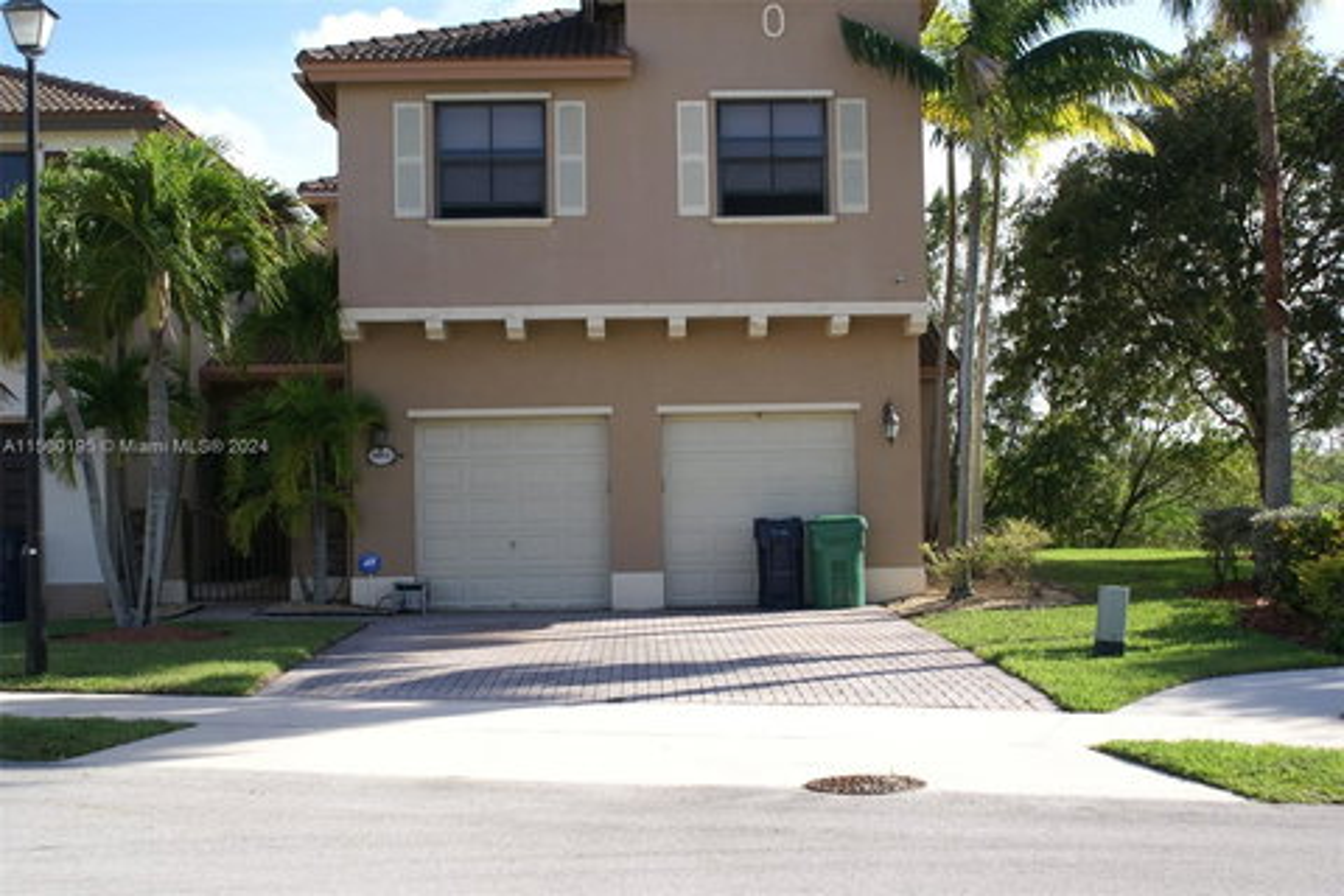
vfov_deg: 29.9
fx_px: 1680
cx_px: 672
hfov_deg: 43.6
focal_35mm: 45
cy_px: 448
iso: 100
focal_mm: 30
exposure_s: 1/250
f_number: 5.6
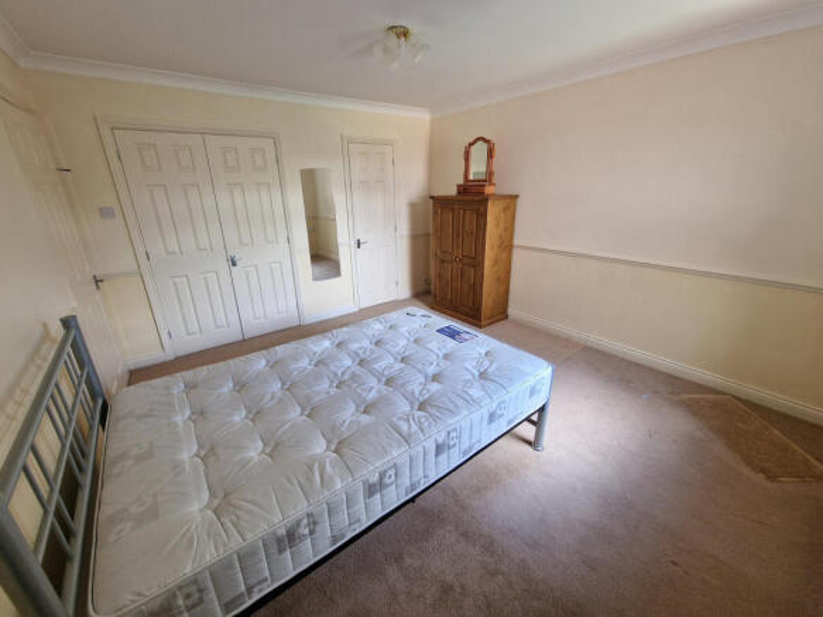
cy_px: 308
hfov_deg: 106.2
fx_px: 309
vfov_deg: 89.9
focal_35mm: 13
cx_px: 412
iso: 160
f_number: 2.2
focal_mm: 2.2
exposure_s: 1/50
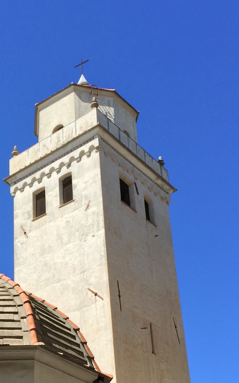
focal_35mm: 60
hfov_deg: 21.2
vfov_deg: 32.8
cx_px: 22
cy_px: 319
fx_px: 625
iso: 32
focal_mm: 4.15
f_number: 2.2
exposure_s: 1/1582
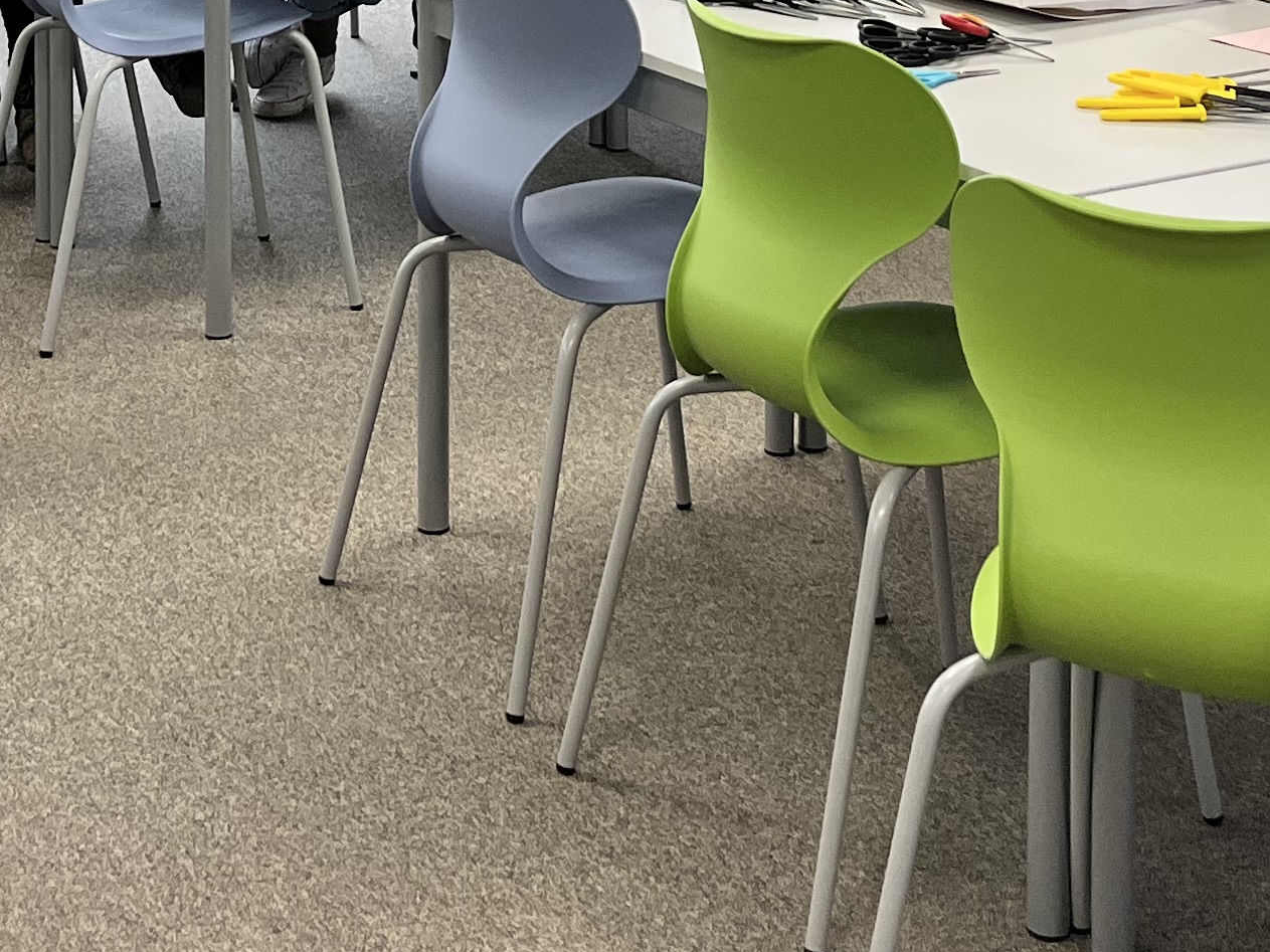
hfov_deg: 23.5
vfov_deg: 16.6
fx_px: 3045
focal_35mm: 83
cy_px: -348
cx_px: 426
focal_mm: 5.1
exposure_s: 1/100
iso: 64
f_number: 1.6
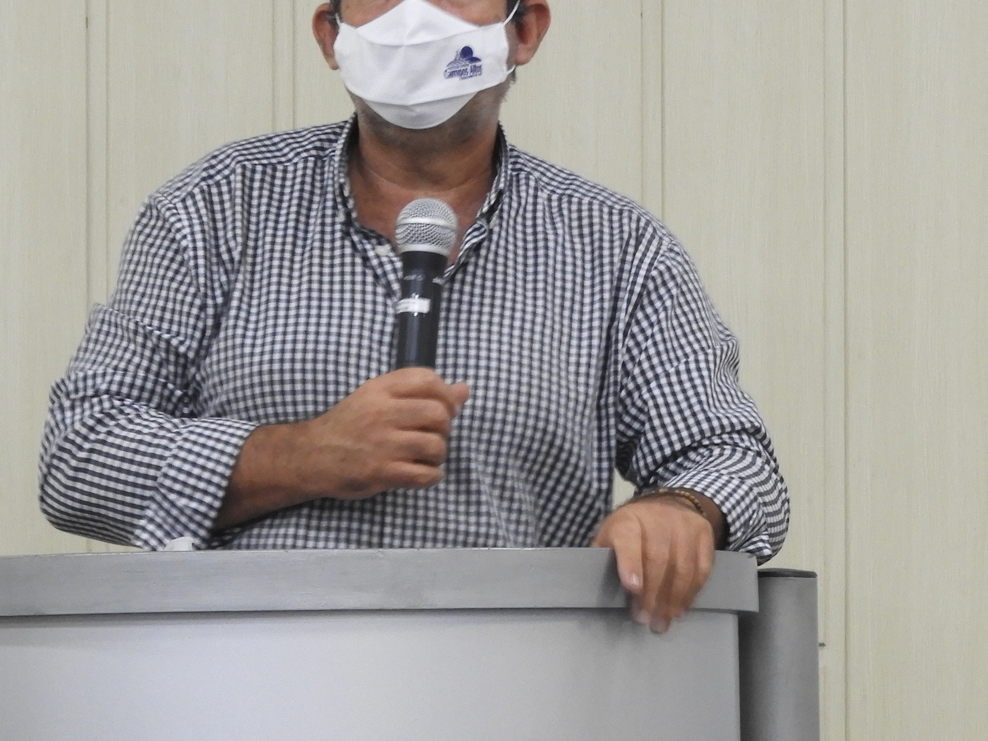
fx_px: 8448
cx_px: 533
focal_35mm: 296
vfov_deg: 5.0
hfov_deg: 6.7
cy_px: 554
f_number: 5.2
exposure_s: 1/10
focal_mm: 26.9
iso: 400
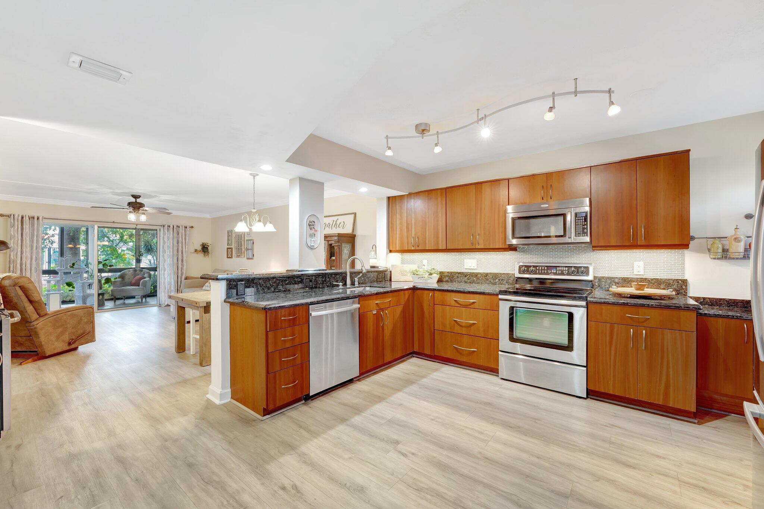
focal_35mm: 15
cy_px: 254
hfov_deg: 101.5
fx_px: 312
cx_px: 382
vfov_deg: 78.4
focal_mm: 14.7
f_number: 8
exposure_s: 1.3
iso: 400
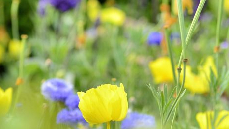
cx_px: 68
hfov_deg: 7.0
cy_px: 71
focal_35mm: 310
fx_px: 1882
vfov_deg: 3.9
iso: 160
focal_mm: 90
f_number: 7.1
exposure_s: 1/400
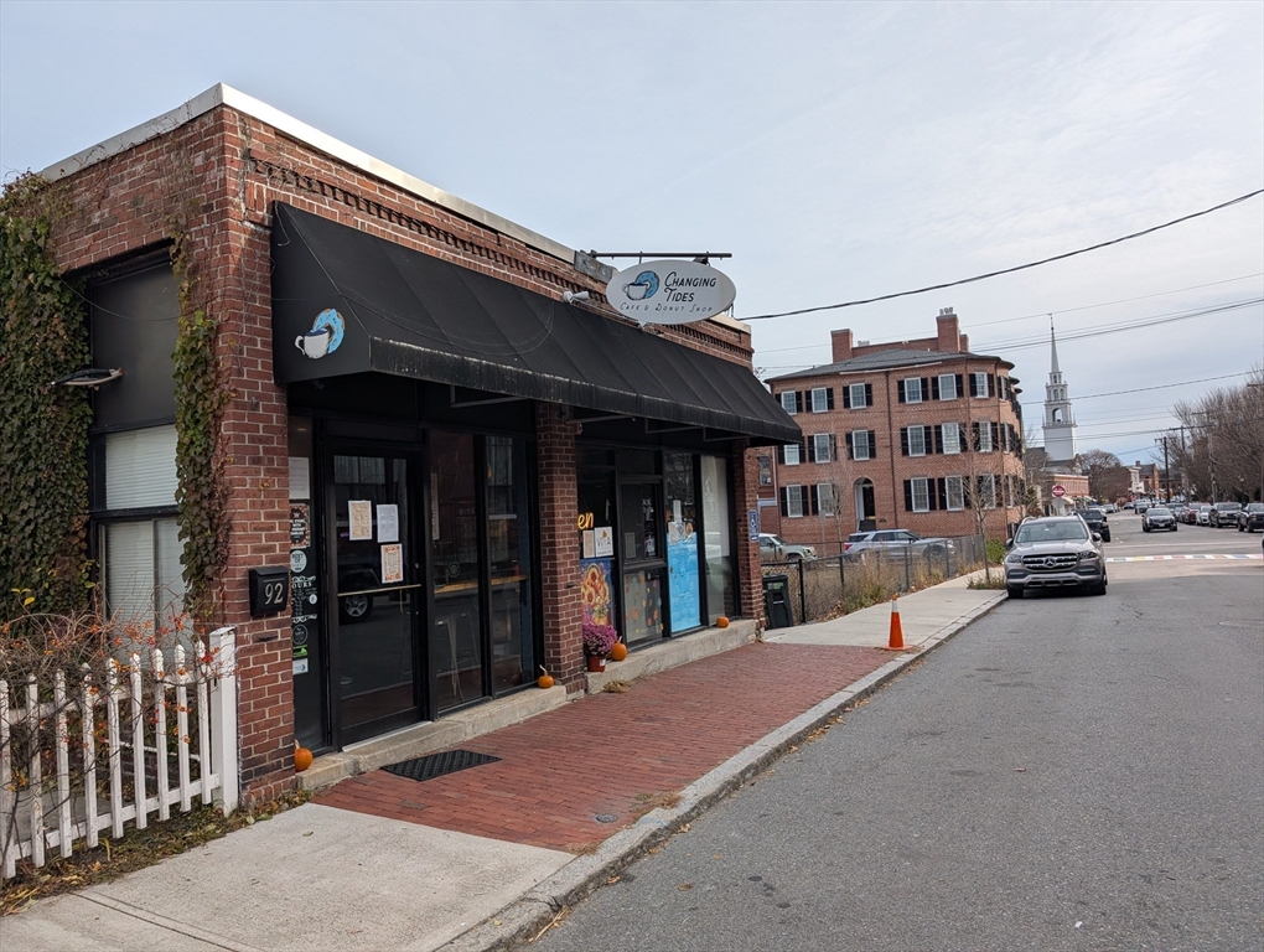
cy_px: 476
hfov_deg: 71.5
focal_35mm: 24
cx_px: 632
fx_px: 878
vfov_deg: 56.9
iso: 22
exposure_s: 1/1126
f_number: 1.68
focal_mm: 6.9
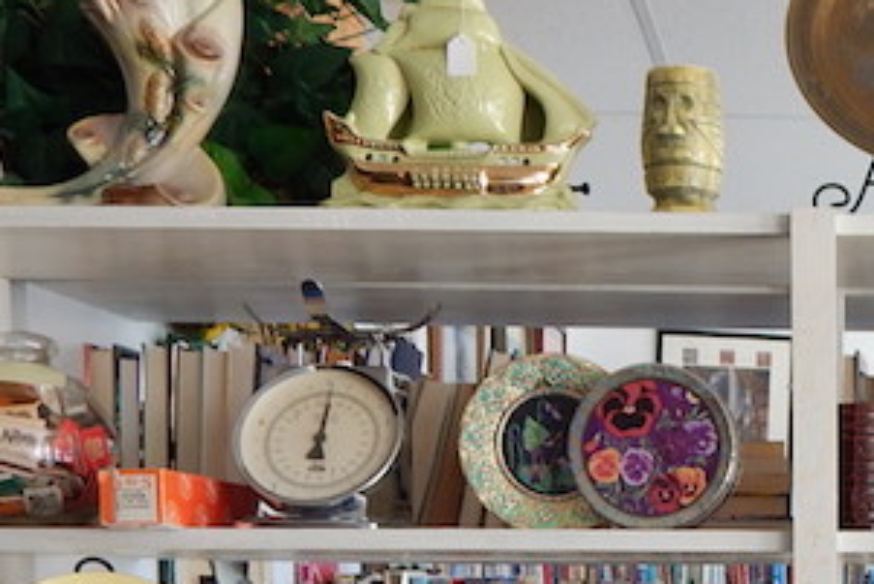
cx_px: 929
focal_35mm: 69
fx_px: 1676
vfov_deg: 18.6
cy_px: 721
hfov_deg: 27.1
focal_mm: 4.5
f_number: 3.1
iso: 140
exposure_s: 1/30
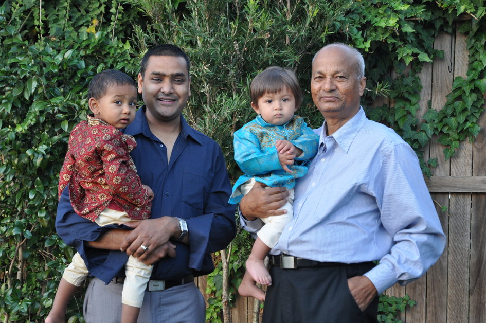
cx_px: 232
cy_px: 165
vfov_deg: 17.5
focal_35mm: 78
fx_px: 1052
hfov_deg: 26.0
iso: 400
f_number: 5
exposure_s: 1/100
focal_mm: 48
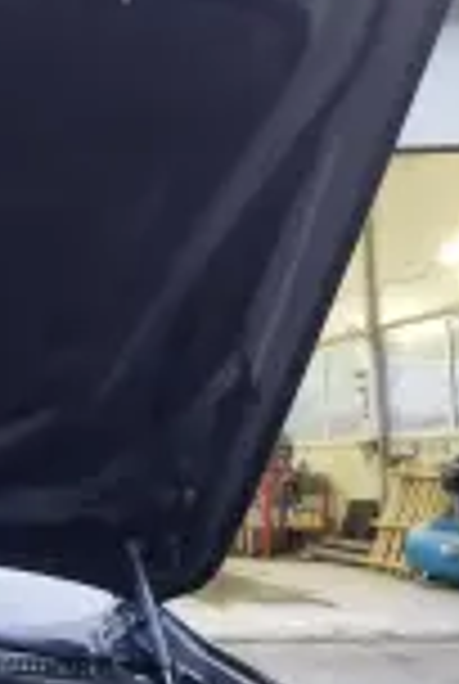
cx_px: -279
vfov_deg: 33.7
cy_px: 418
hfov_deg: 19.4
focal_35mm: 59
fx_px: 1123
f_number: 1.89
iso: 1060
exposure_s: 1/20
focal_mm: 5.89
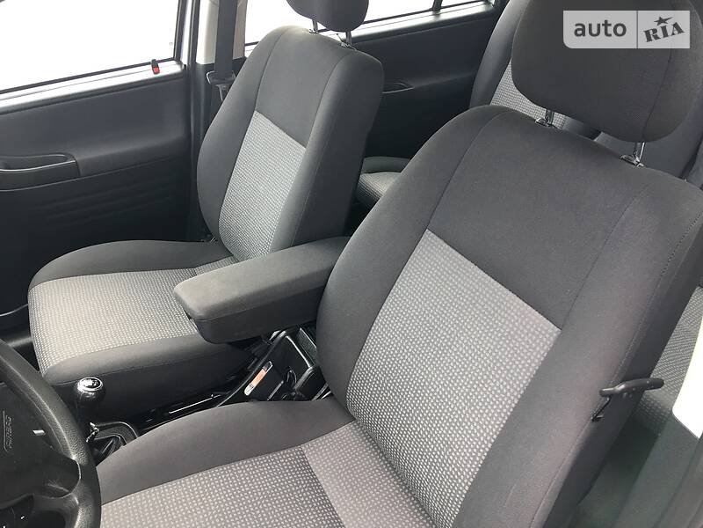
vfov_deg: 48.2
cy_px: 264
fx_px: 589
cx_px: 352
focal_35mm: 29
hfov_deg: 61.7
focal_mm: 4.2
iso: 32
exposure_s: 1/33
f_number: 2.2
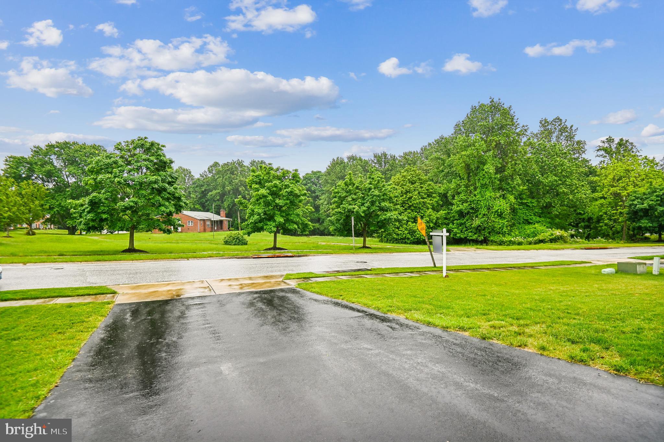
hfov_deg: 96.8
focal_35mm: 16
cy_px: 221
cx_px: 332
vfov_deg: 73.7
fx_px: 295
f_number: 4
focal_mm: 16
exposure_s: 1/250
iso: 250
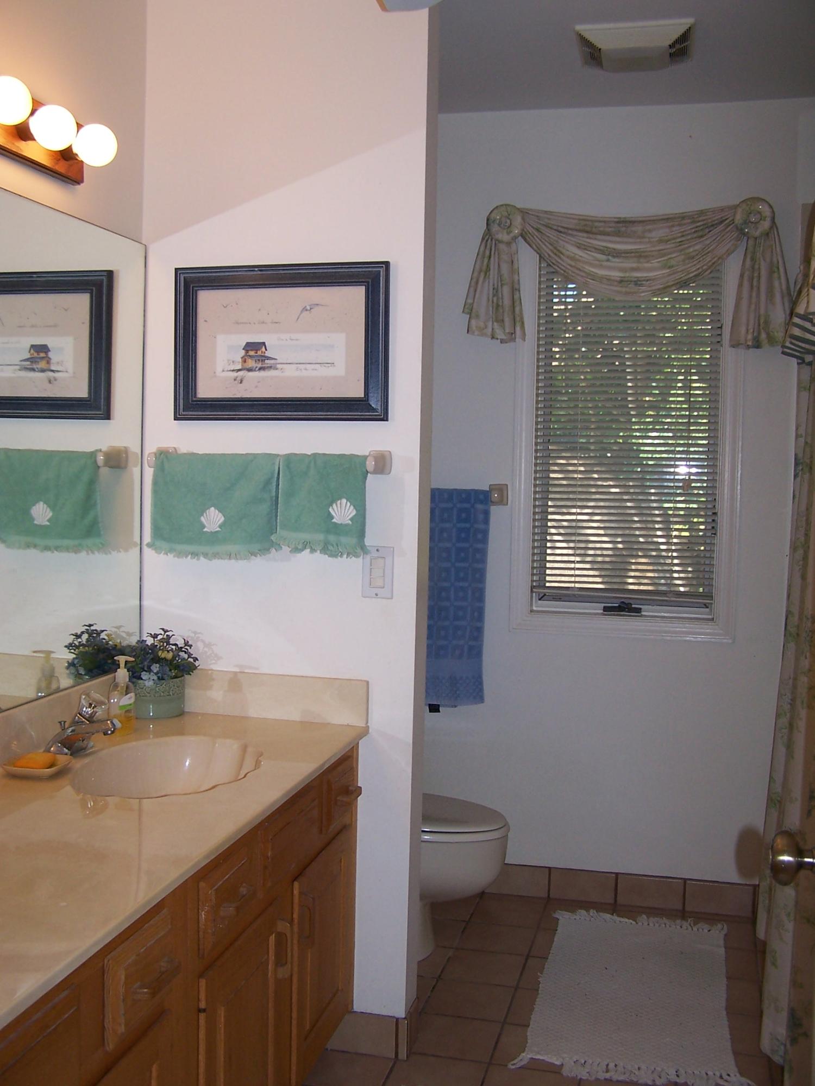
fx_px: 1193
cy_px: 543
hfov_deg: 37.7
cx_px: 408
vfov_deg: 49.0
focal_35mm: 38
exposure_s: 1/60
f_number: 2.8
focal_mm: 6.3
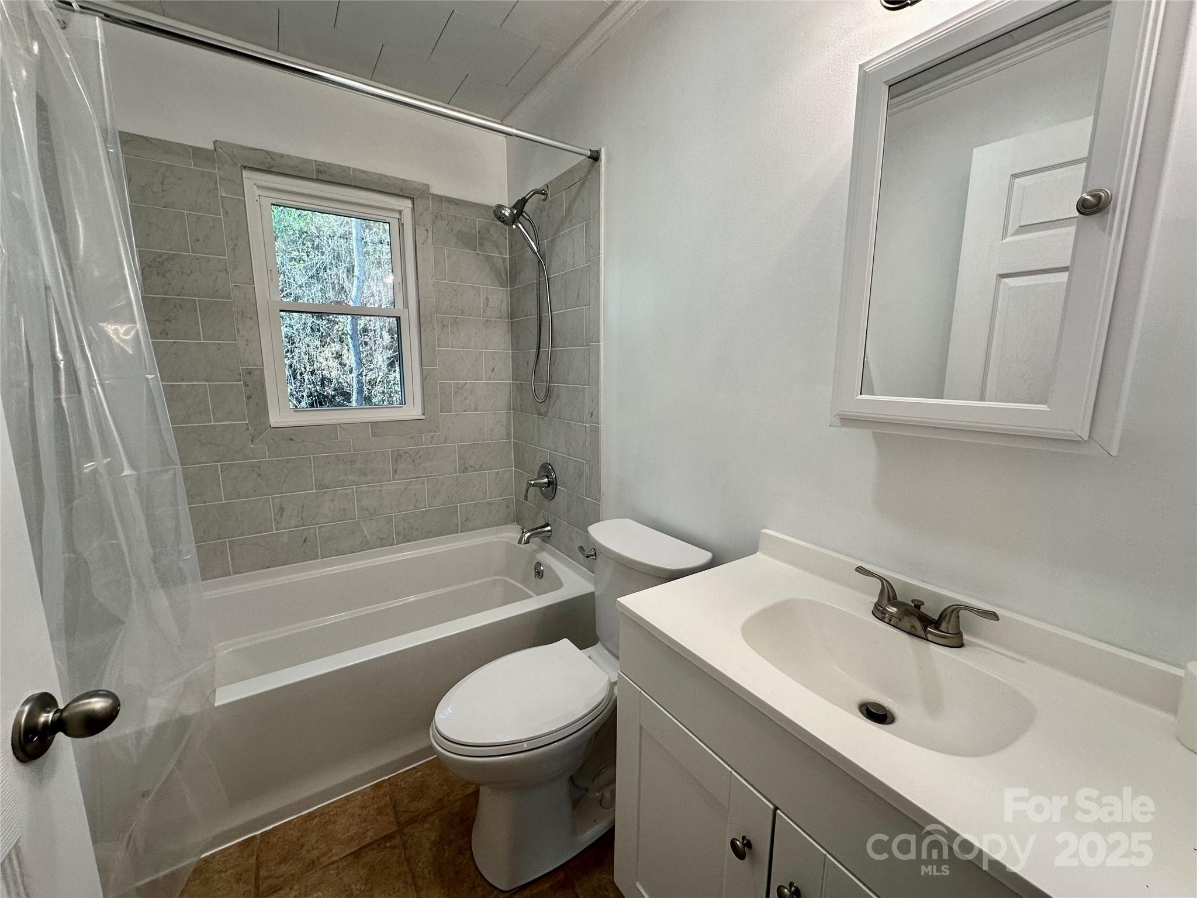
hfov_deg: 102.1
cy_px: 449
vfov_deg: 85.7
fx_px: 484
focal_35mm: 14
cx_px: 598
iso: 125
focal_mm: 2.22
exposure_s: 1/120
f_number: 2.2
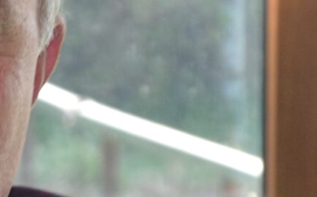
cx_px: -73
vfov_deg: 2.7
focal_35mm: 492
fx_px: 4247
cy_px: 230
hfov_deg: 4.3
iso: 360
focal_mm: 55
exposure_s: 1/125
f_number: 5.6
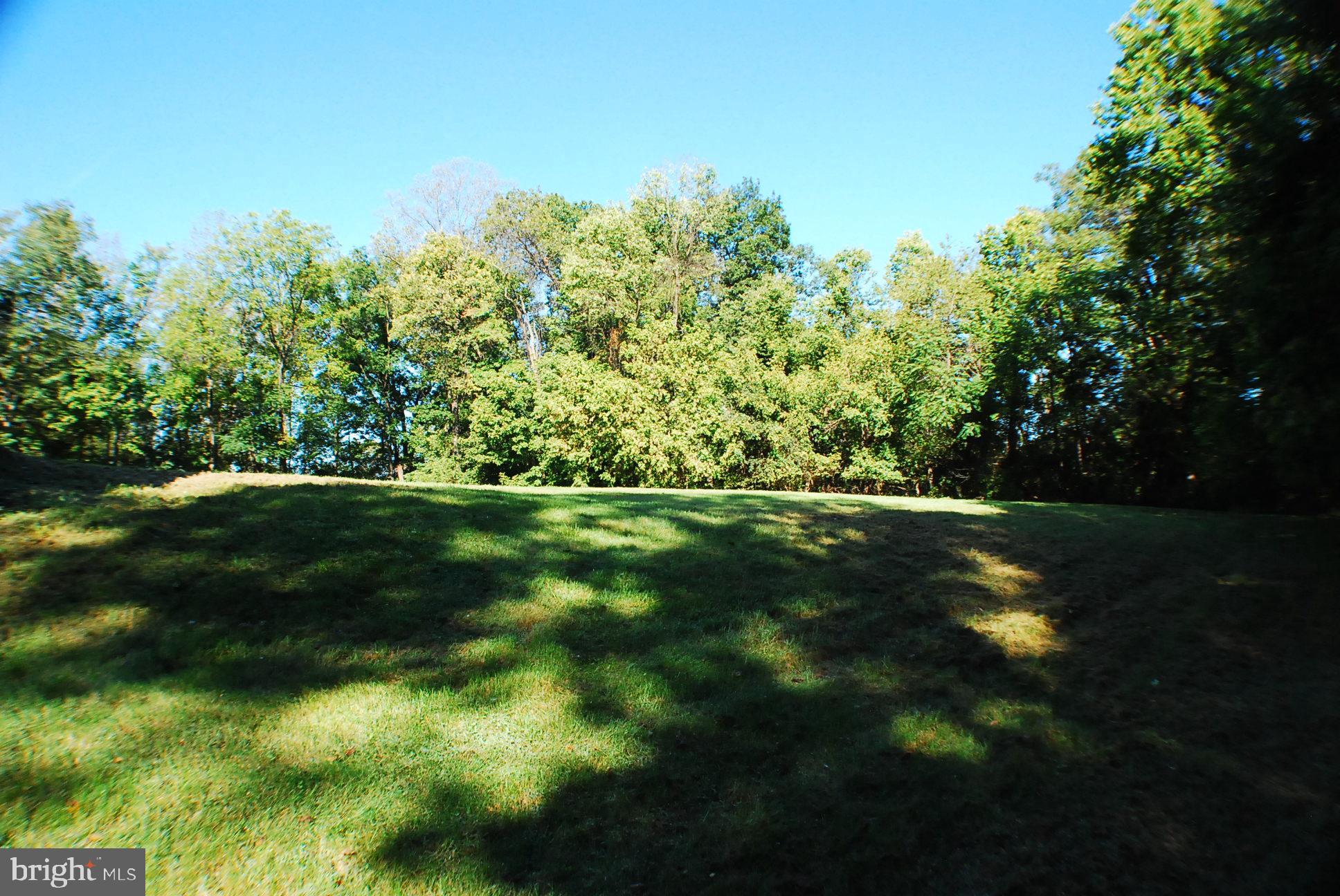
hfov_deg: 64.5
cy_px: 448
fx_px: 1062
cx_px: 670
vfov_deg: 45.8
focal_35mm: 28
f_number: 8
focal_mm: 19
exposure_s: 1/640
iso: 1000
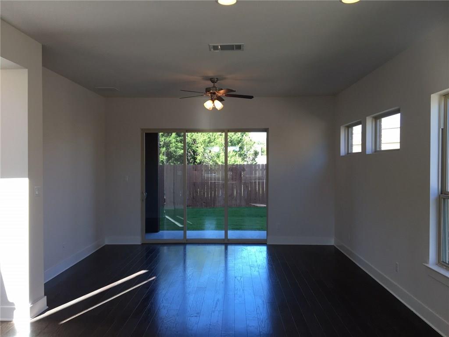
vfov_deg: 48.2
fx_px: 376
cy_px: 168
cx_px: 224
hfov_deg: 61.7
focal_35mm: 29
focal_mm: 4.15
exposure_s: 1/120
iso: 40
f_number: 2.2
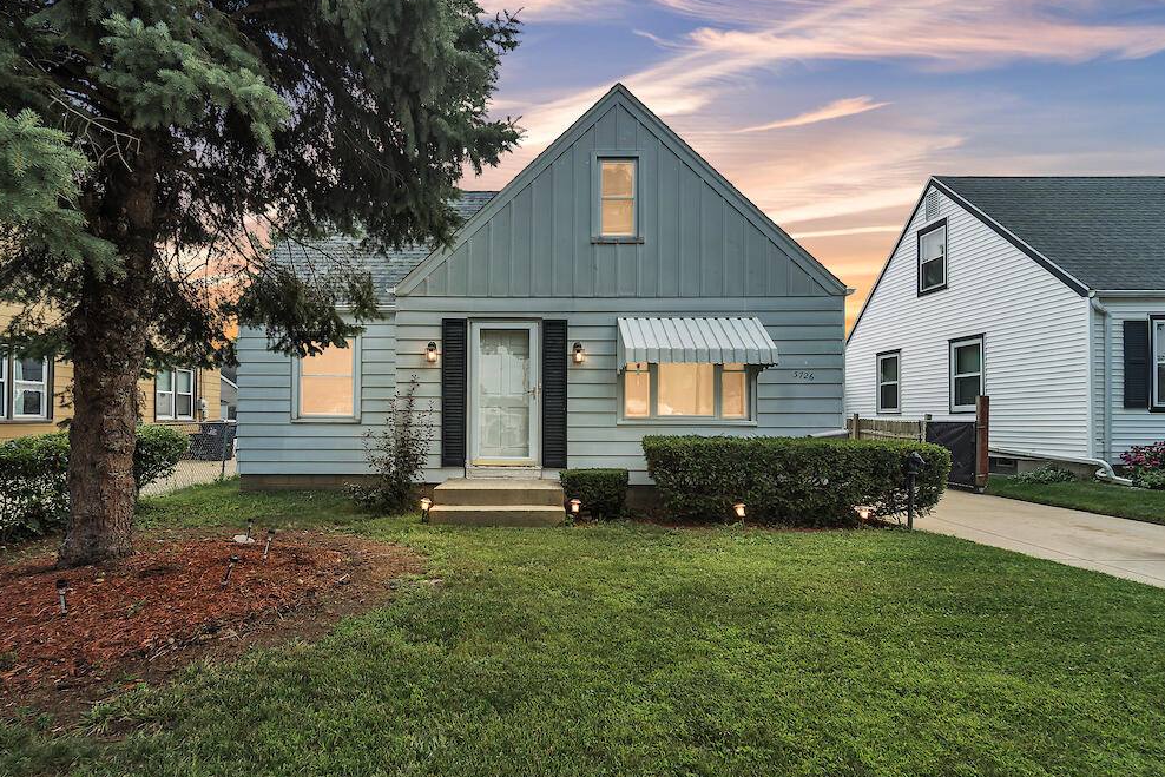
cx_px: 513
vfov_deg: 70.4
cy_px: 415
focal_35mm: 17
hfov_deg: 92.8
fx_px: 550
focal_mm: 14
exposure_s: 1/80
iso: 125
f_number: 9
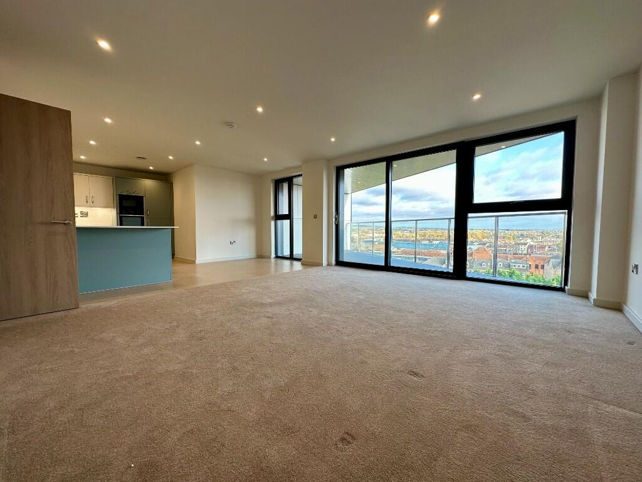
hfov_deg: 102.1
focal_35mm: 14
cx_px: 321
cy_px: 241
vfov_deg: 85.7
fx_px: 260
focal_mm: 2.22
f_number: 2.2
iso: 40
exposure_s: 1/114
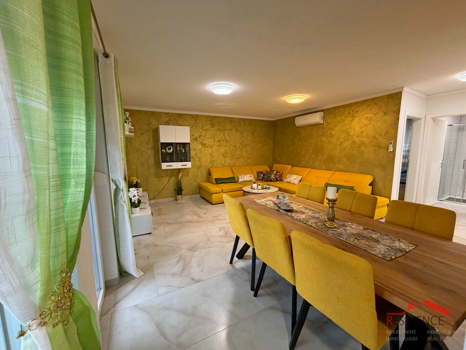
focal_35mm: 14
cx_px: 233
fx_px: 188
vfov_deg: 85.7
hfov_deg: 102.1
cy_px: 175
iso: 250
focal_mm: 2.22
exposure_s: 1/50
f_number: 2.2
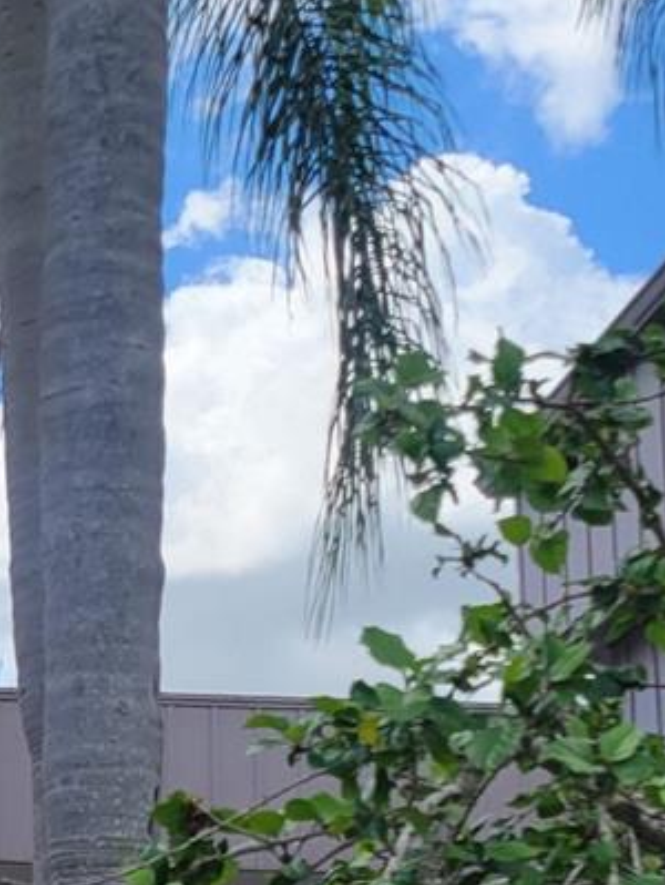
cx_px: -286
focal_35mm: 100
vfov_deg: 19.1
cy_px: 869
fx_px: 2557
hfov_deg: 14.0
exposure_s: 1/1930
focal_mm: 5.4
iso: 40
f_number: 1.8
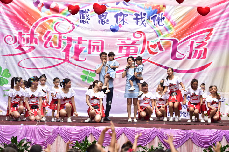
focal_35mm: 95
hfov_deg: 21.5
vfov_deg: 14.4
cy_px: 76
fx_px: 604
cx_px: 114
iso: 200
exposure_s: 1/200
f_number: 2.8
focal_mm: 95
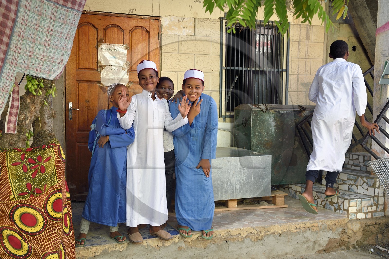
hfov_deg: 42.8
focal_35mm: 46
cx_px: 194
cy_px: 130
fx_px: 497
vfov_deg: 29.2
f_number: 5
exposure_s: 1/250
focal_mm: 46
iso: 200
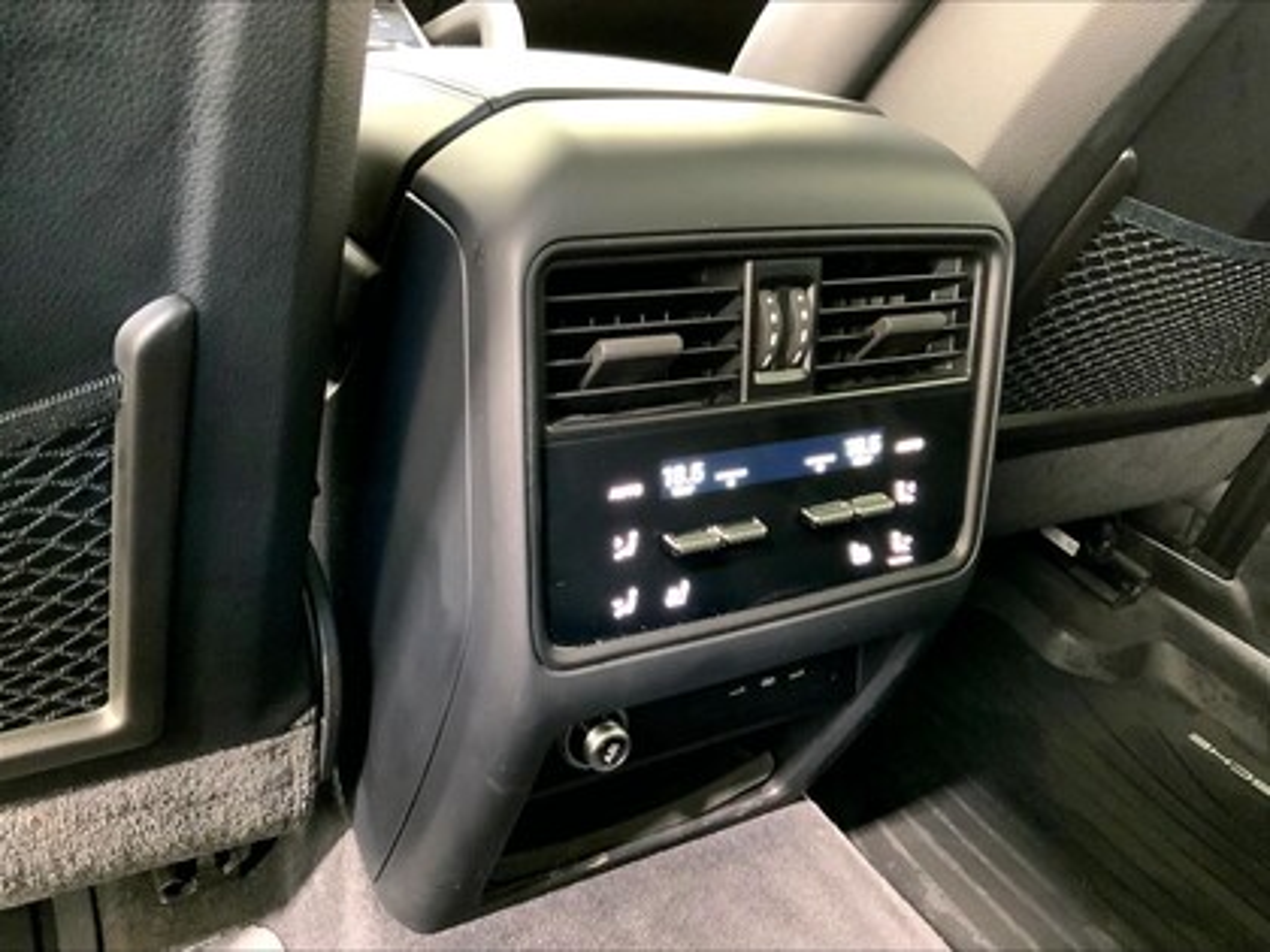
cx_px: 635
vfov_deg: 48.2
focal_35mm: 29
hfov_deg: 61.7
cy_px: 476
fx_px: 1064
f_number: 1.8
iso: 500
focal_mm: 3
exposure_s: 1/30
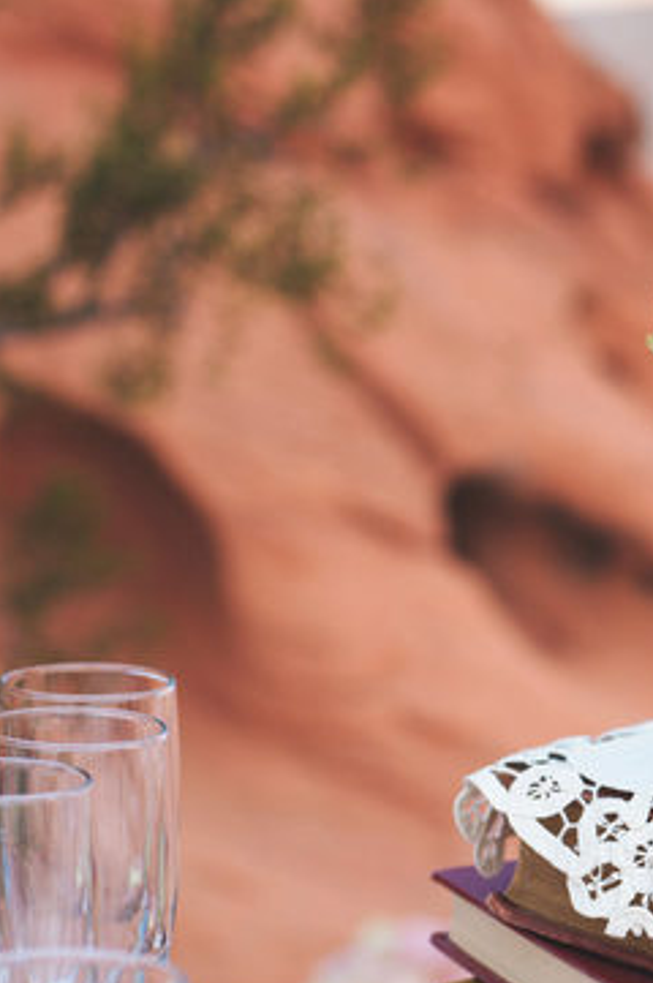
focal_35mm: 125
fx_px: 3407
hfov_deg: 10.8
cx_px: 765
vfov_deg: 16.2
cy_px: 831
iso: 100
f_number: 4
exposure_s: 1/400
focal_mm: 50
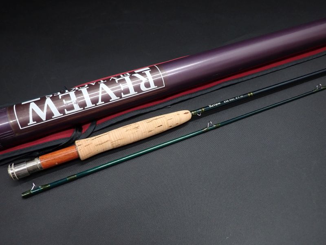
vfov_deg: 54.9
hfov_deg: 69.4
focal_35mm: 25
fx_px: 235
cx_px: 163
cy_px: 122
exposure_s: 1/50
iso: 200
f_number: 2
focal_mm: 4.5
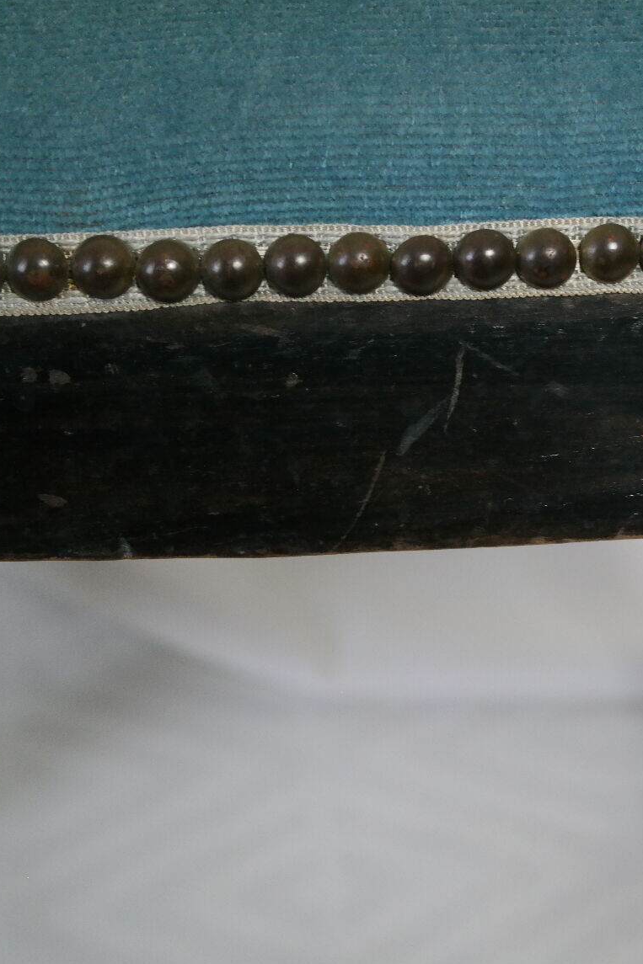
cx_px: 703
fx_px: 2144
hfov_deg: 16.6
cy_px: 482
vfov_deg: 25.4
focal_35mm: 80
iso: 1600
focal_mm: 35
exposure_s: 1/60
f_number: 4.5
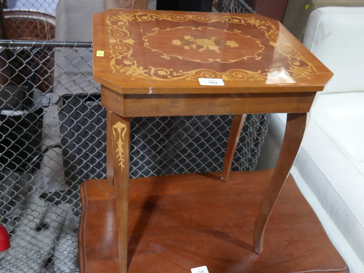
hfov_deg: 53.9
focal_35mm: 34
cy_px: 136
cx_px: 182
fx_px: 358
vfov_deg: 41.8
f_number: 4
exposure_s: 1/60
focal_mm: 17
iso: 800
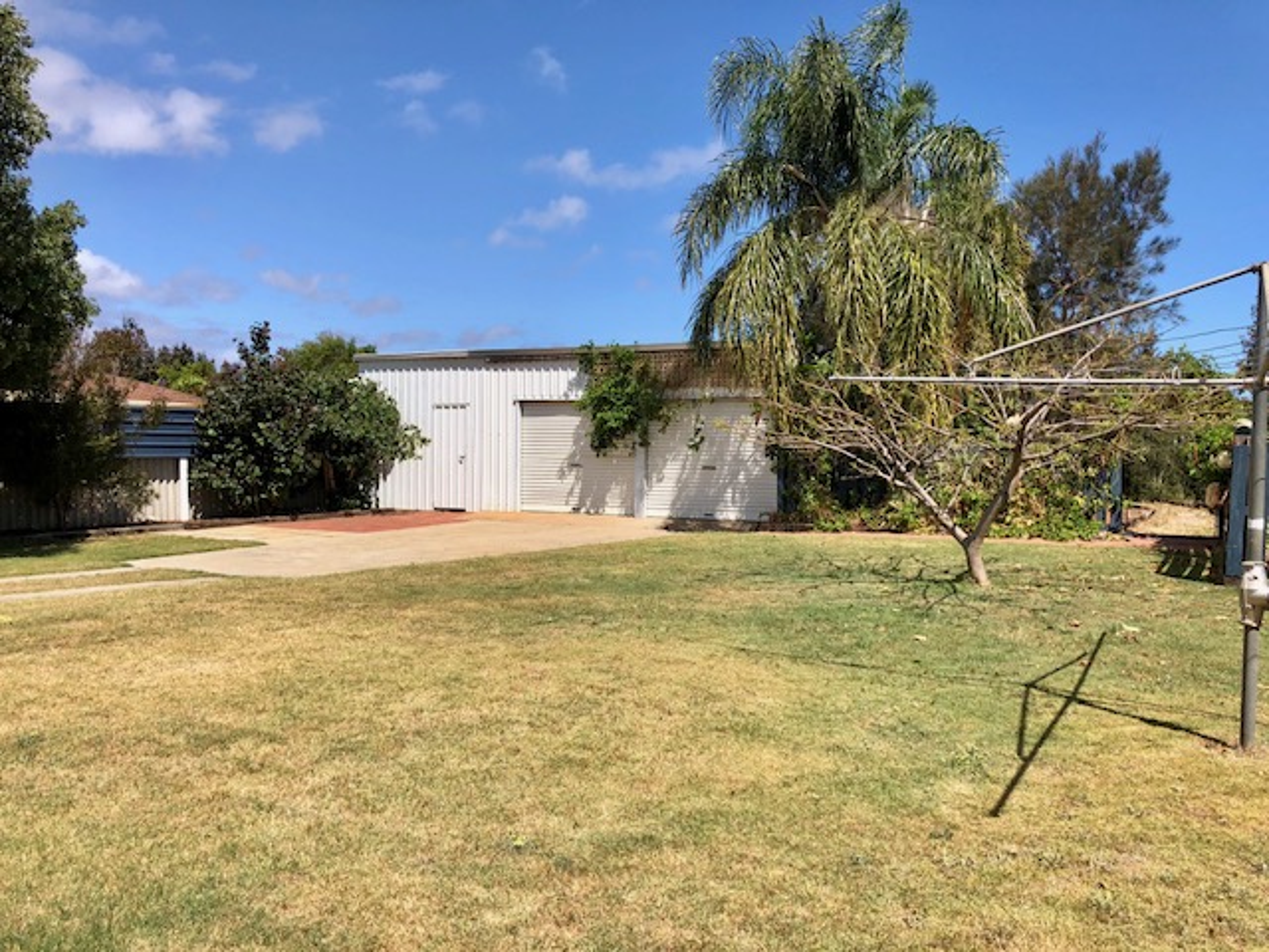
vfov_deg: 49.7
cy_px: 476
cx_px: 634
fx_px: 1026
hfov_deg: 63.4
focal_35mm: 28
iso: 20
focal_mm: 3.99
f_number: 1.8
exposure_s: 1/2525
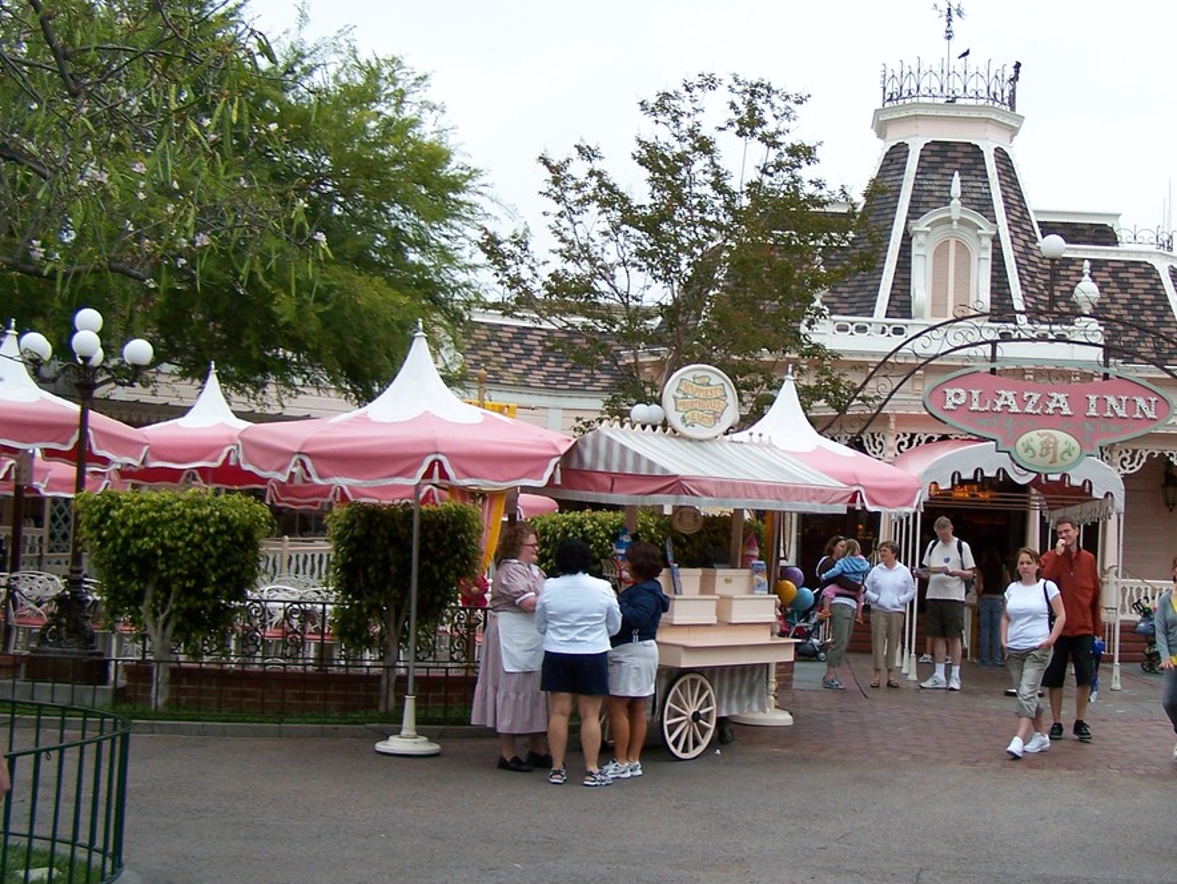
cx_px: 816
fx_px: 1871
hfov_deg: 34.5
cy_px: 440
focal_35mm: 55
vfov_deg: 26.6
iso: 80
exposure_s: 1/320
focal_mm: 6.3
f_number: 2.8
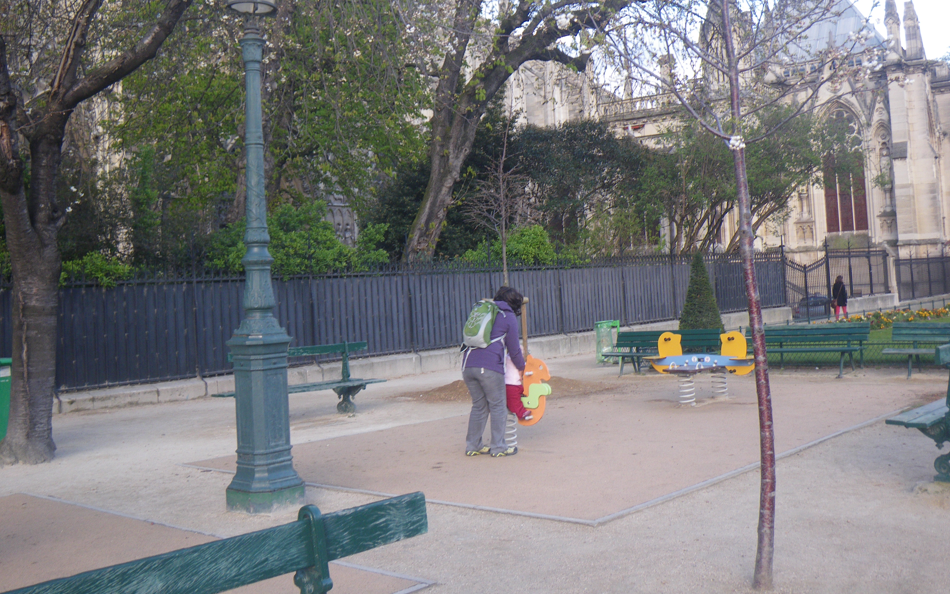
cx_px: 478
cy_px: 235
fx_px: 958
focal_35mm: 37
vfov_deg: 34.3
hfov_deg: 52.7
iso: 64
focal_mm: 6.1
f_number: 3.8
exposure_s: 1/50
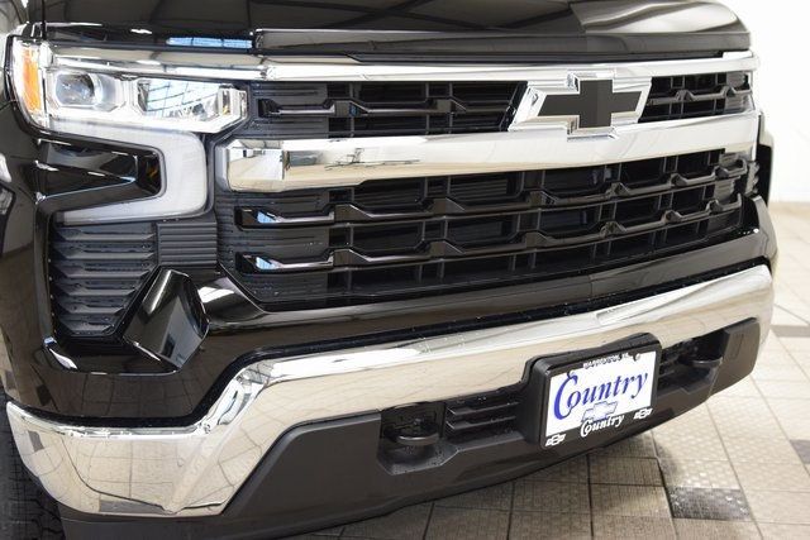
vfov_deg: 28.1
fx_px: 1080
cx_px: 405
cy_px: 270
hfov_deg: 41.1
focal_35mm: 48
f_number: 3.5
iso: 1600
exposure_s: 1/60
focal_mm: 32
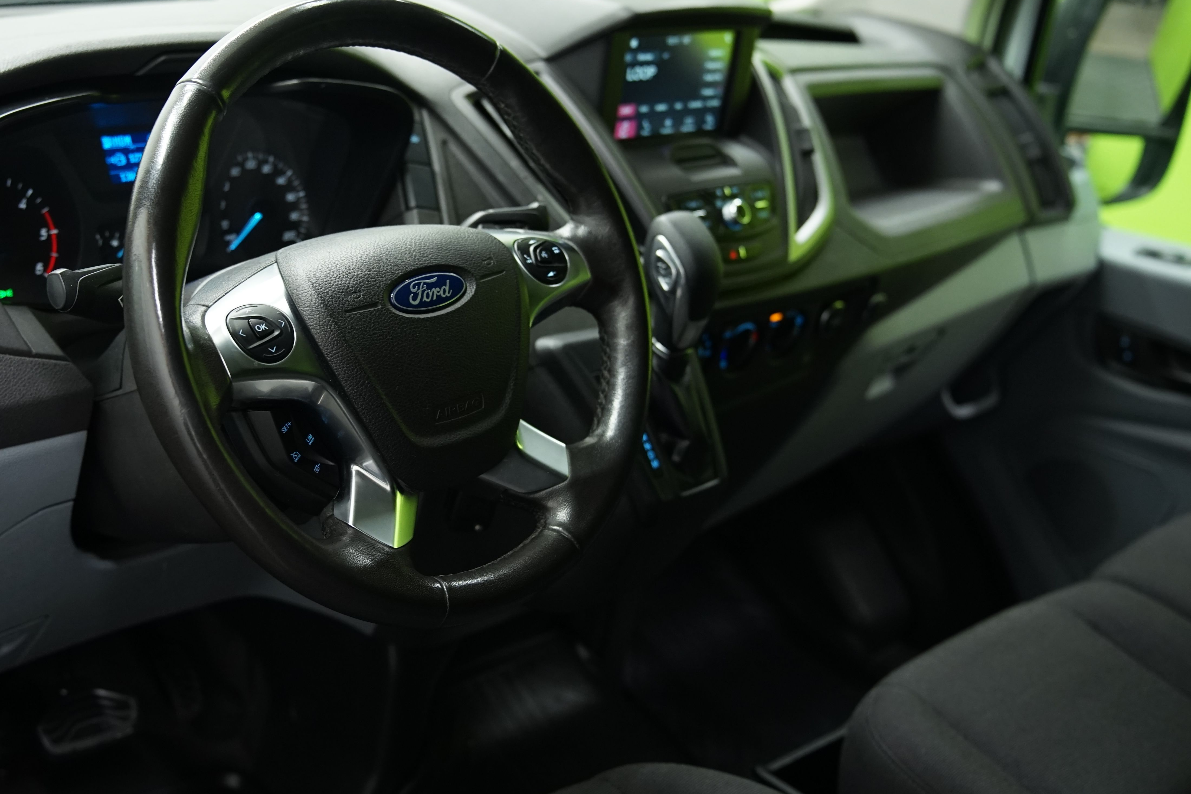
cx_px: 431
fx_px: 1489
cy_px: 373
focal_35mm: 45
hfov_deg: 43.2
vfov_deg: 29.9
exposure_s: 1/30
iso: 1000
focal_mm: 33
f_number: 3.2
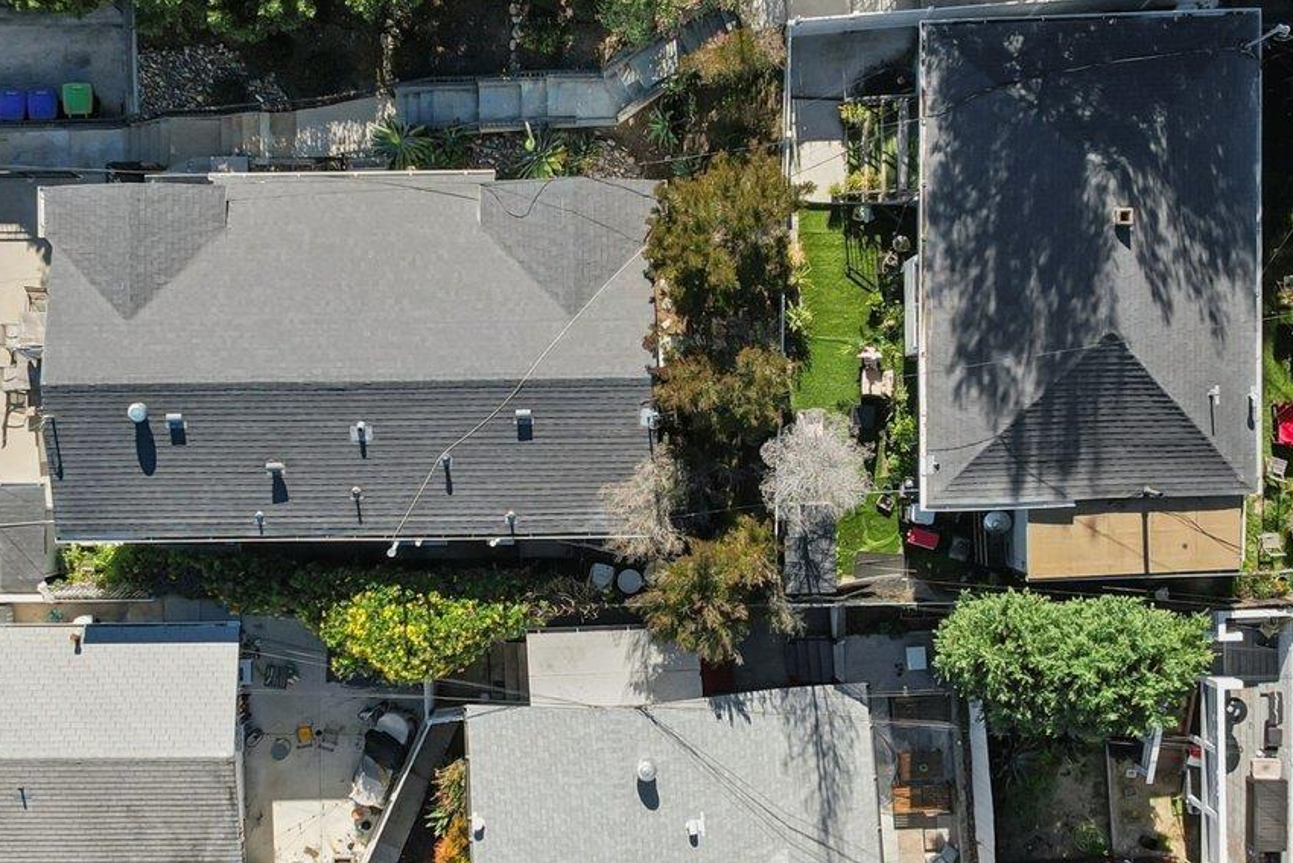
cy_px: 467
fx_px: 1904
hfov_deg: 37.5
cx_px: 587
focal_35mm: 53
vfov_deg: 25.5
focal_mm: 8.4
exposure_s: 1/1250
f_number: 2.8
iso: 120
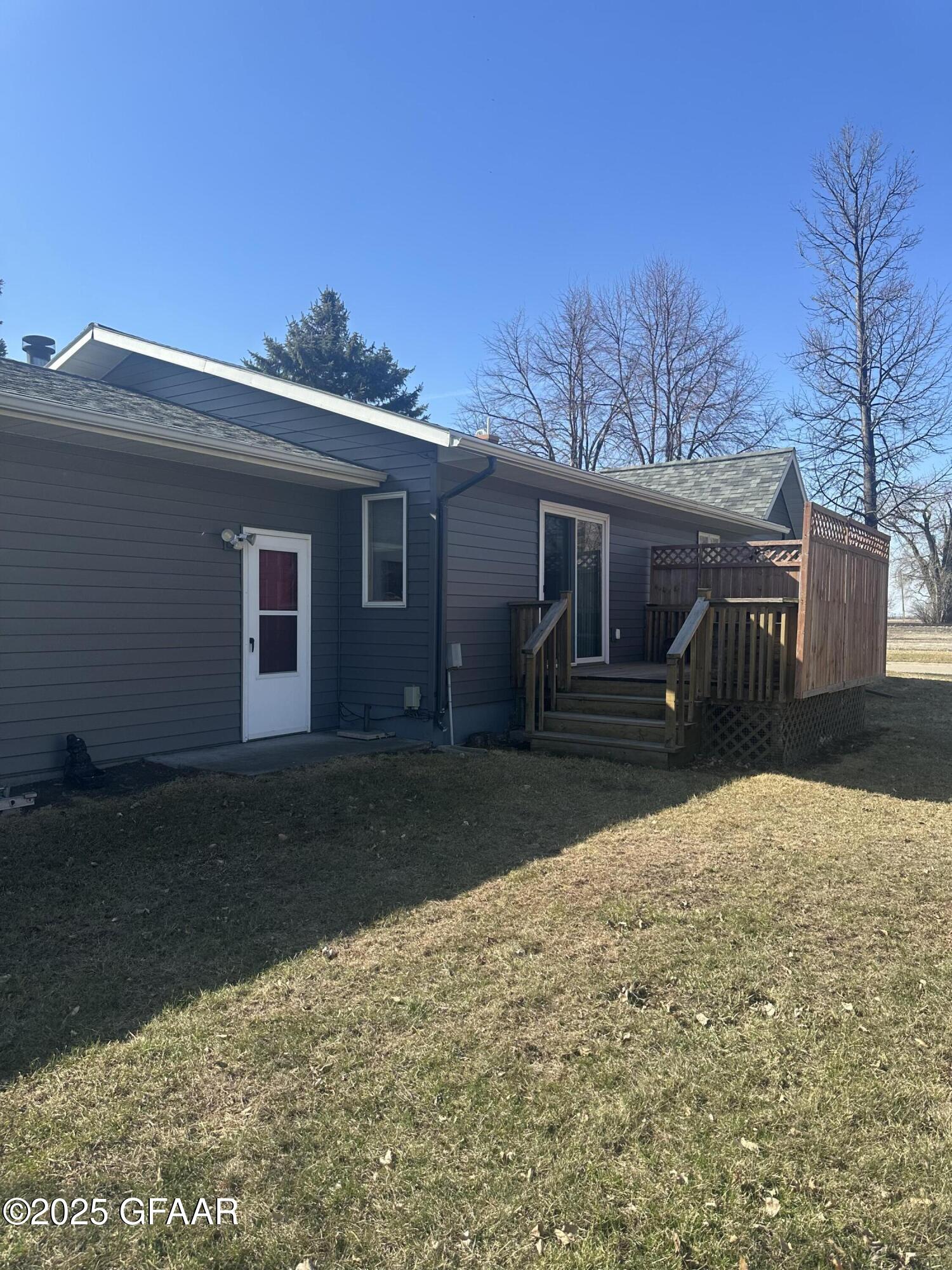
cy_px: 635
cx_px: 476
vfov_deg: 71.6
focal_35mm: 24
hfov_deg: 56.8
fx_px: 880
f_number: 1.78
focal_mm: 6.86
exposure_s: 1/2299
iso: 80
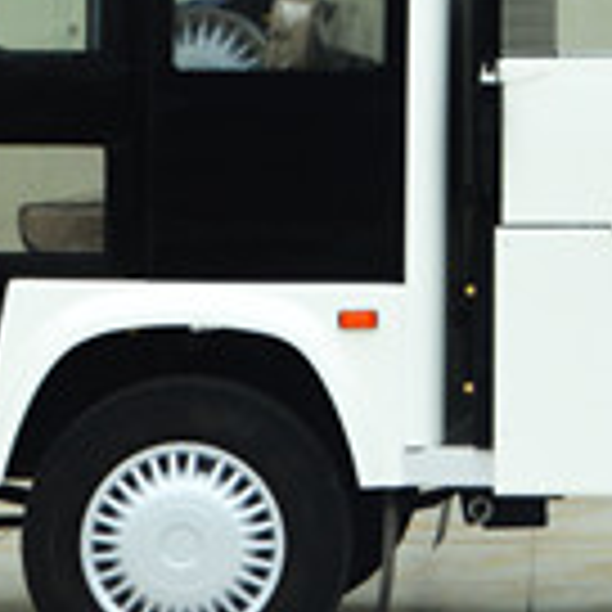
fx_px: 4200
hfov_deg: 8.1
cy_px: -205
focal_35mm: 210
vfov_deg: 8.2
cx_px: 945
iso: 100
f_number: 7.1
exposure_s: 1/200
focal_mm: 28
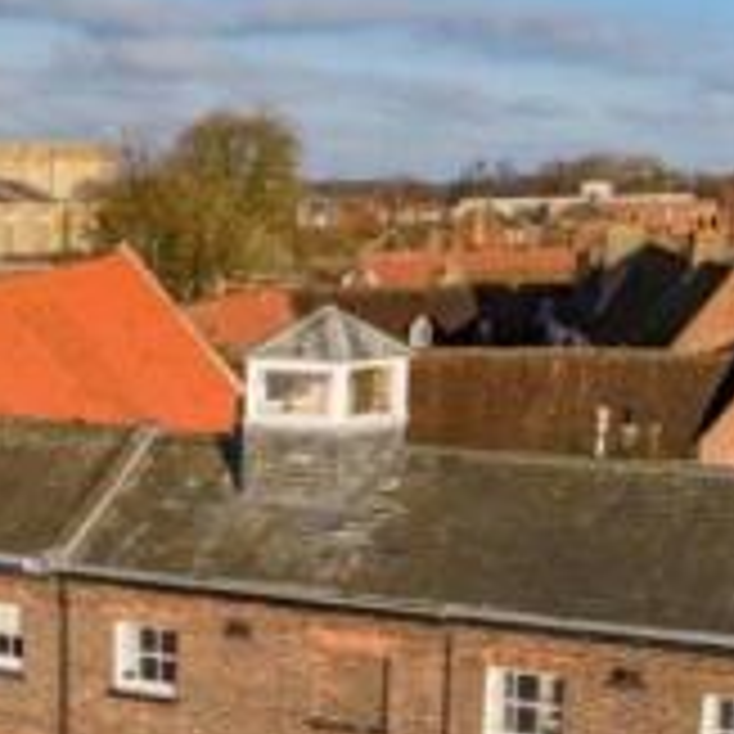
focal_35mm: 76
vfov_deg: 22.4
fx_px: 1823
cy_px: 606
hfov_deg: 22.4
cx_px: 137
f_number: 1.8
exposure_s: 1/6400
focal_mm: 8.67
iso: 280
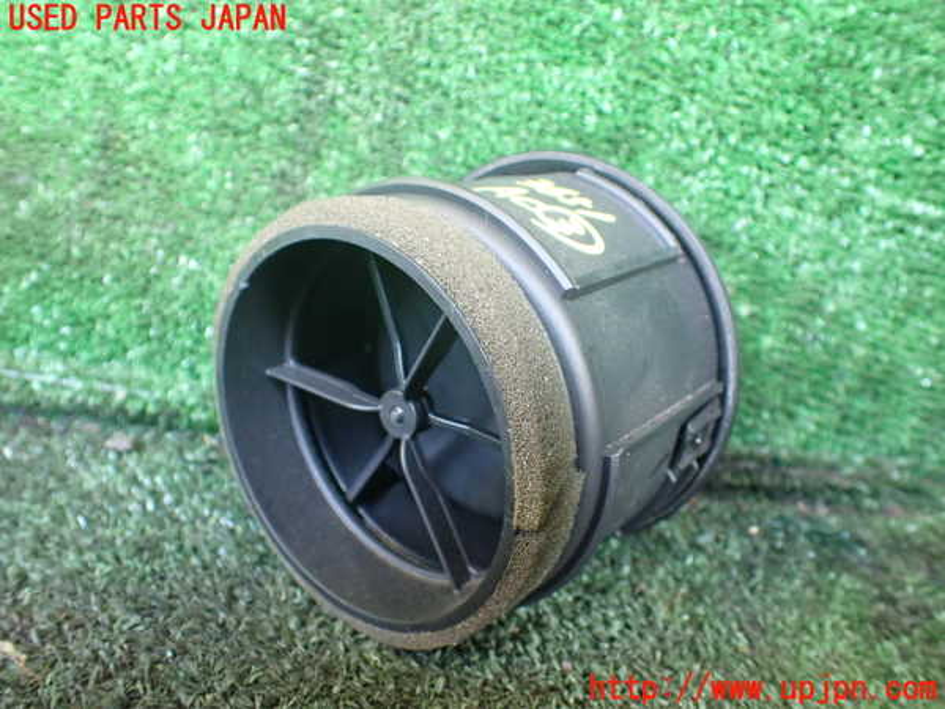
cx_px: 472
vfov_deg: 46.8
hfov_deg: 60.0
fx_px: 819
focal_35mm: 30
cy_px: 354
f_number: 2.3
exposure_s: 1/100
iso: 800
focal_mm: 5.4
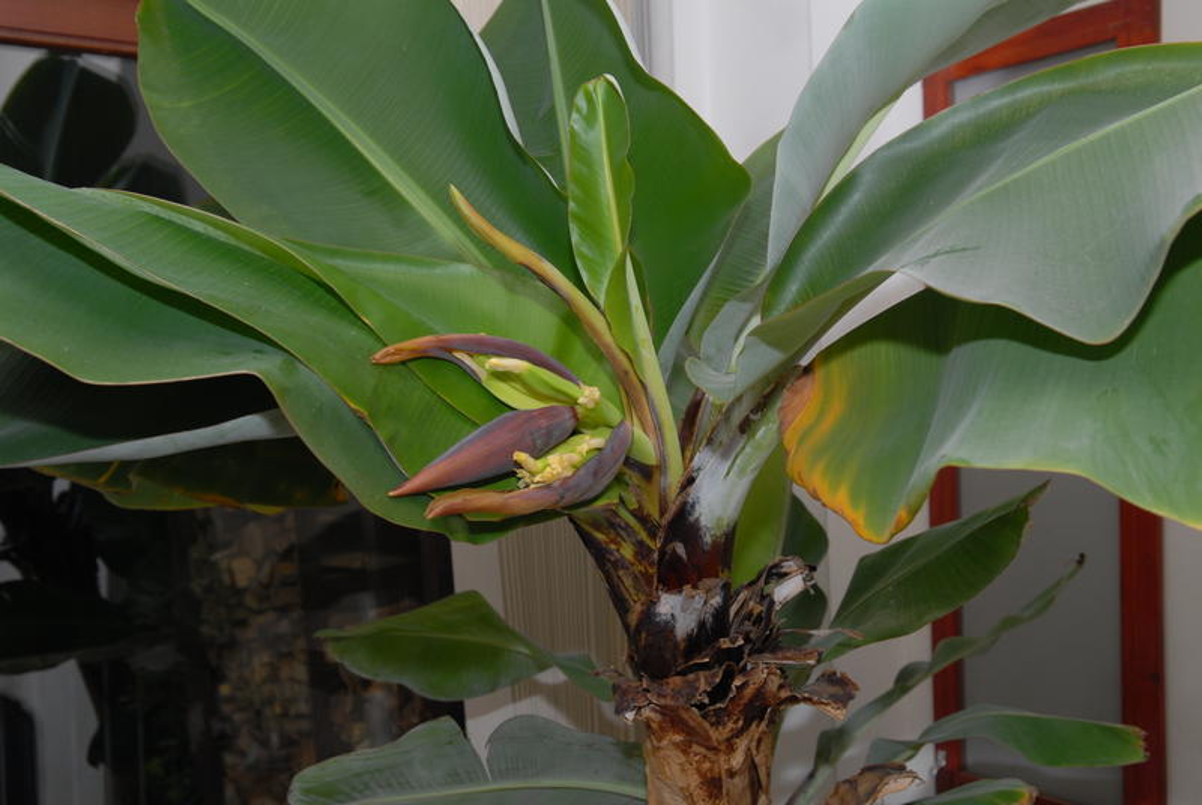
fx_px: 1505
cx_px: 601
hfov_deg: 43.5
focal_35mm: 45
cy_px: 402
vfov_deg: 30.0
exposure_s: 1/60
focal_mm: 30
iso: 200
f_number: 5
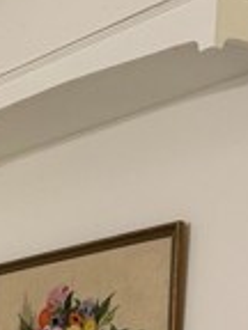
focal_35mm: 107
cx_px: -195
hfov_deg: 12.6
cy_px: 607
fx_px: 1022
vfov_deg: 15.6
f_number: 1.78
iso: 200
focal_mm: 6.76
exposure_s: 1/60
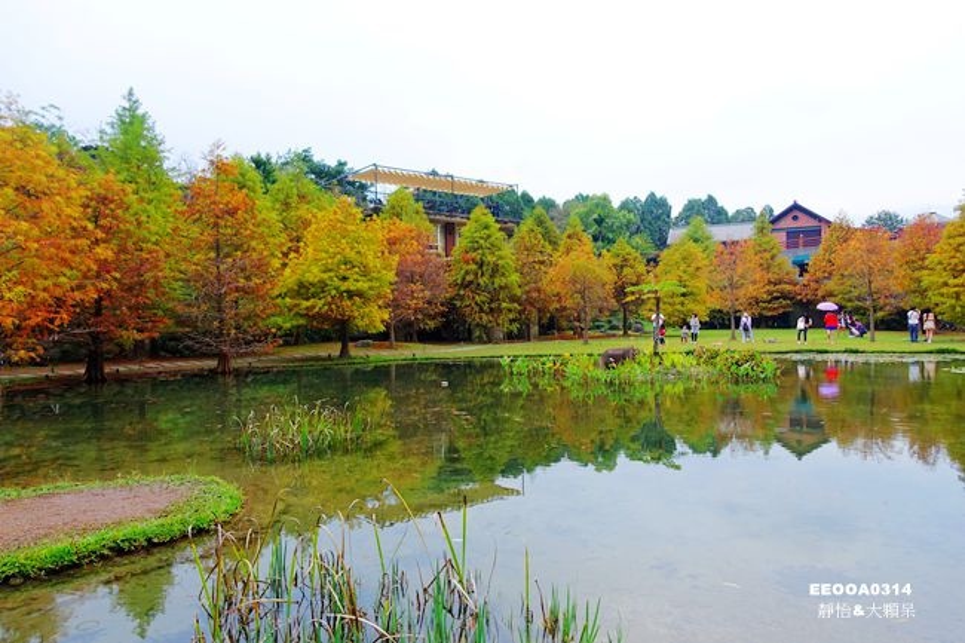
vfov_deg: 53.1
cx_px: 482
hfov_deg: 73.8
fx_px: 643
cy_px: 322
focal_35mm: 24
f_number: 2.8
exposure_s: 1/50
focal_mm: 8.8
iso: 125
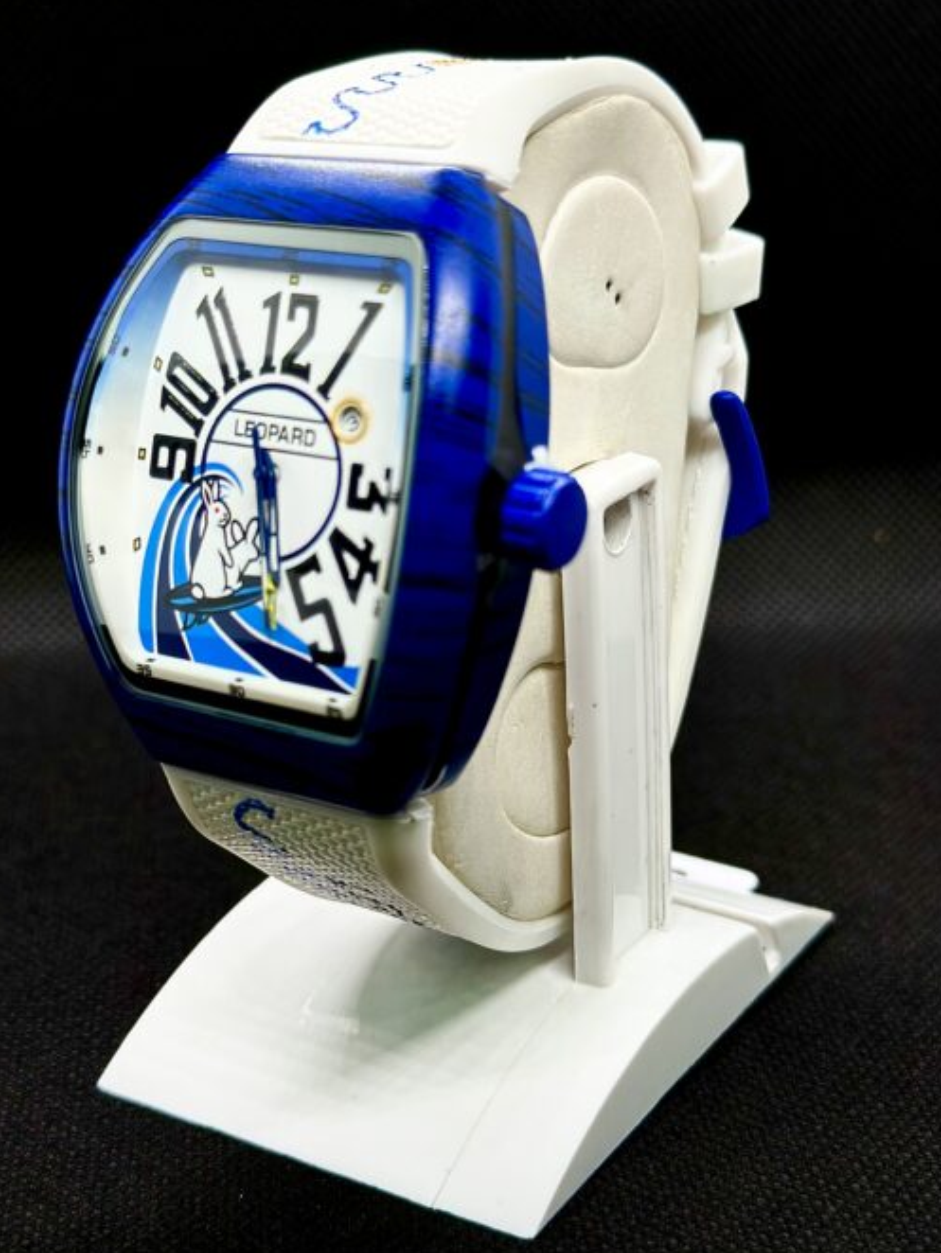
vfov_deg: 33.2
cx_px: 428
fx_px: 2101
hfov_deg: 25.2
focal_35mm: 58
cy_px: 581
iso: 80
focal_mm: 6.86
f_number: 1.78
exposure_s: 1/228
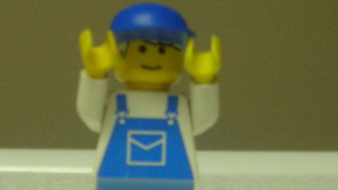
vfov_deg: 12.6
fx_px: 851
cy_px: 165
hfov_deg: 22.4
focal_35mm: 95
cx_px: 145
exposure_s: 1/60
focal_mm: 6.4
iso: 200
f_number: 3
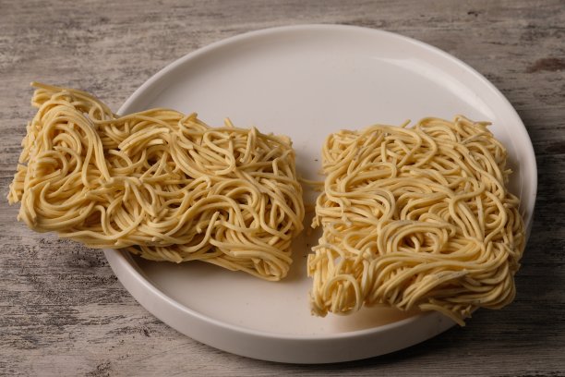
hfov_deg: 22.6
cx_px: 282
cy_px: 188
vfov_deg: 15.2
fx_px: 1412
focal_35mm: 90
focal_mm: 60
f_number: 10
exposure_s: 1/20
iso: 320
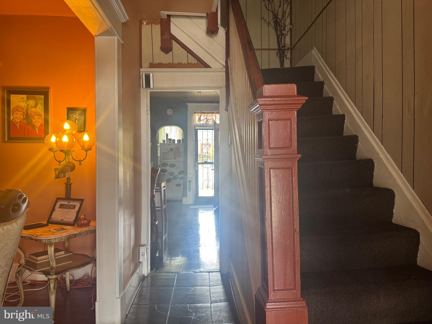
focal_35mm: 24
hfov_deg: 71.6
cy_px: 162
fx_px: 300
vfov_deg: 56.8
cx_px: 216
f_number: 1.78
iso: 160
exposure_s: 1/60
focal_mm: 6.76
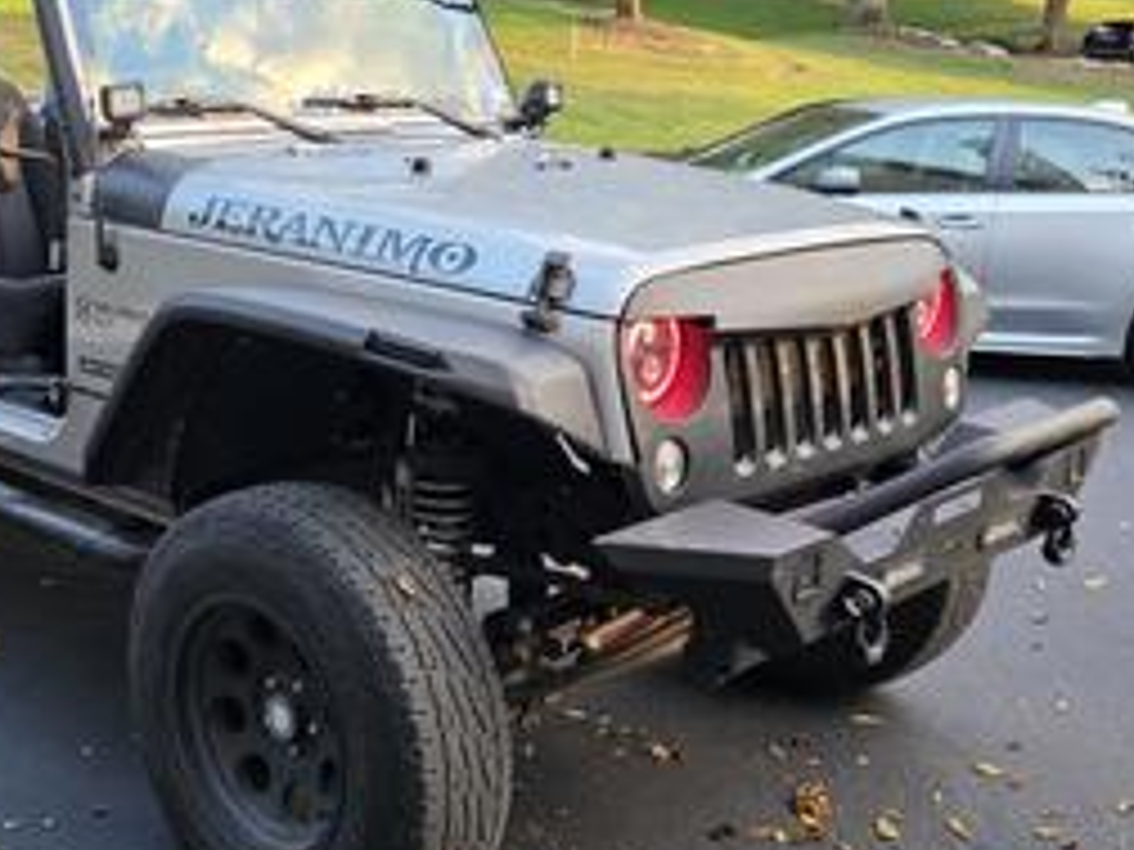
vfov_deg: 31.4
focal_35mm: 46
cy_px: 324
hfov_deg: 39.4
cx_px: 202
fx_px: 1507
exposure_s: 1/180
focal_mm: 6.3
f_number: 1.7
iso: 200
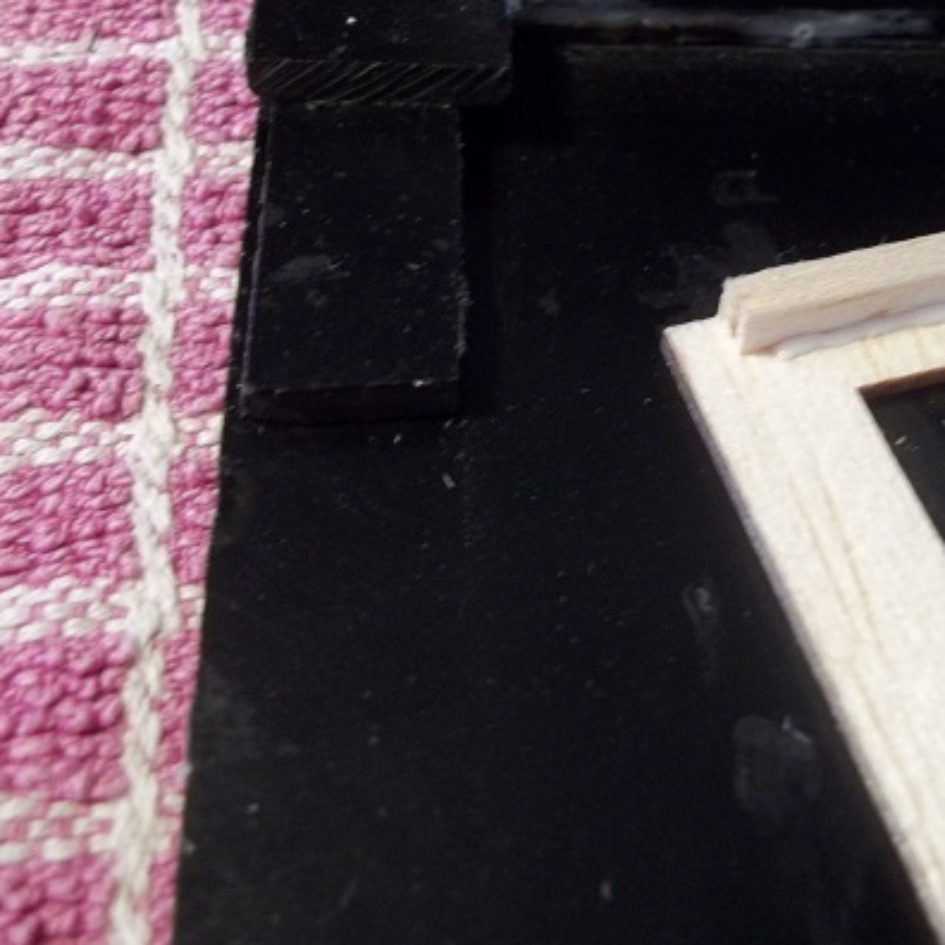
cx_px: 587
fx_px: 1421
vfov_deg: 36.7
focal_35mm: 46
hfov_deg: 36.6
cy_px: 419
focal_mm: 5.7
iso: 160
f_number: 2.9
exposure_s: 1/20
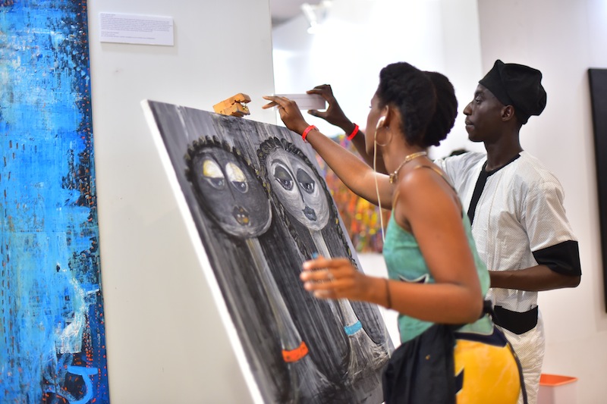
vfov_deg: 27.0
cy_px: 202
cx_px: 304
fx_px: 843
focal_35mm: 50
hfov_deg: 39.6
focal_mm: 50
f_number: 1.8
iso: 2000
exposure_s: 1/200
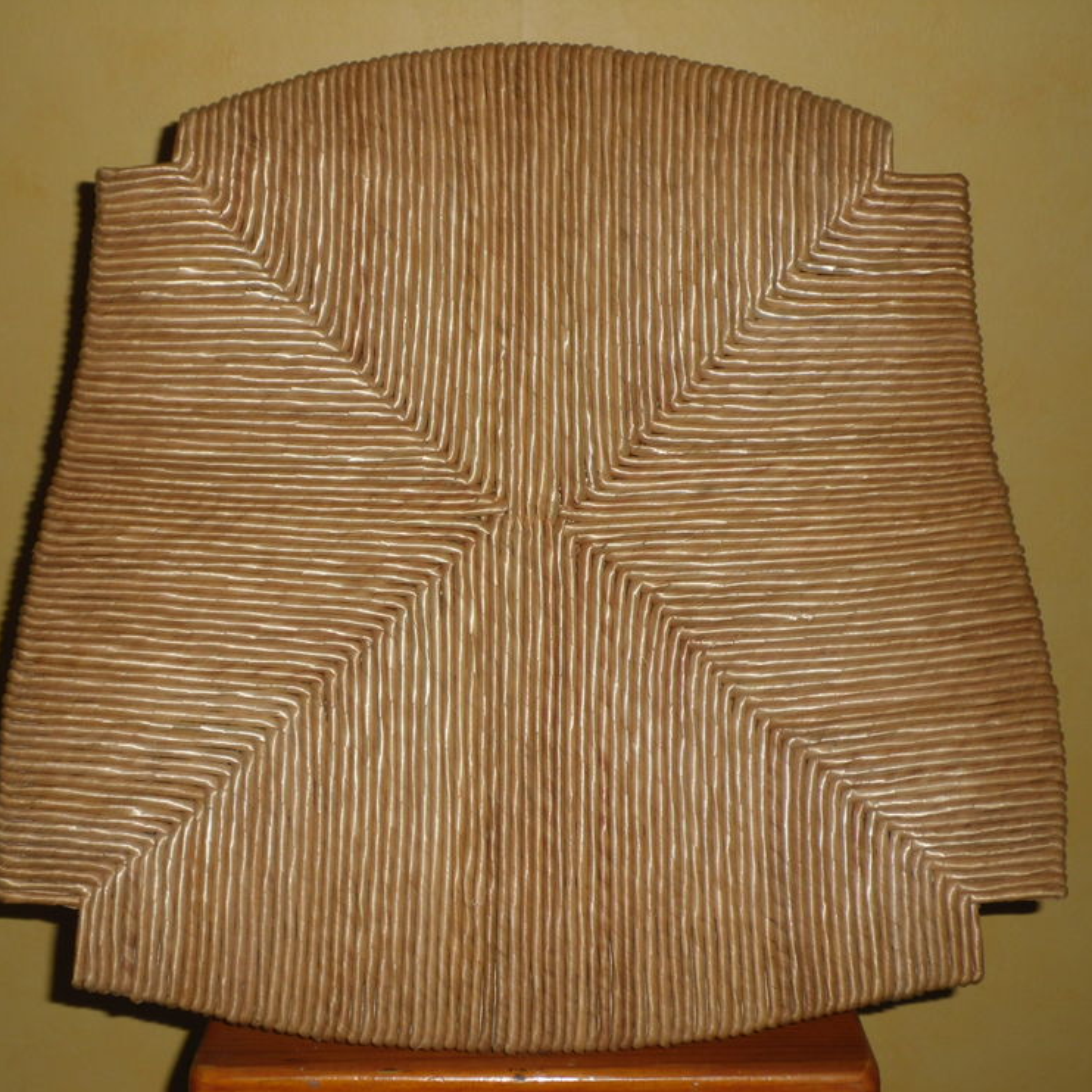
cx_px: 474
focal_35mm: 56
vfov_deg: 30.6
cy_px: 550
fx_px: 1999
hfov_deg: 30.5
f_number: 4.5
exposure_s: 1/45
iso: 80
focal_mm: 8.46
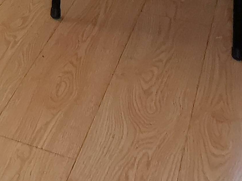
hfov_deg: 18.8
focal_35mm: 98
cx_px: -57
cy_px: -333
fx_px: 685
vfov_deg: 11.0
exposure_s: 1/33.3
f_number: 2.2
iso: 160
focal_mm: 2.35
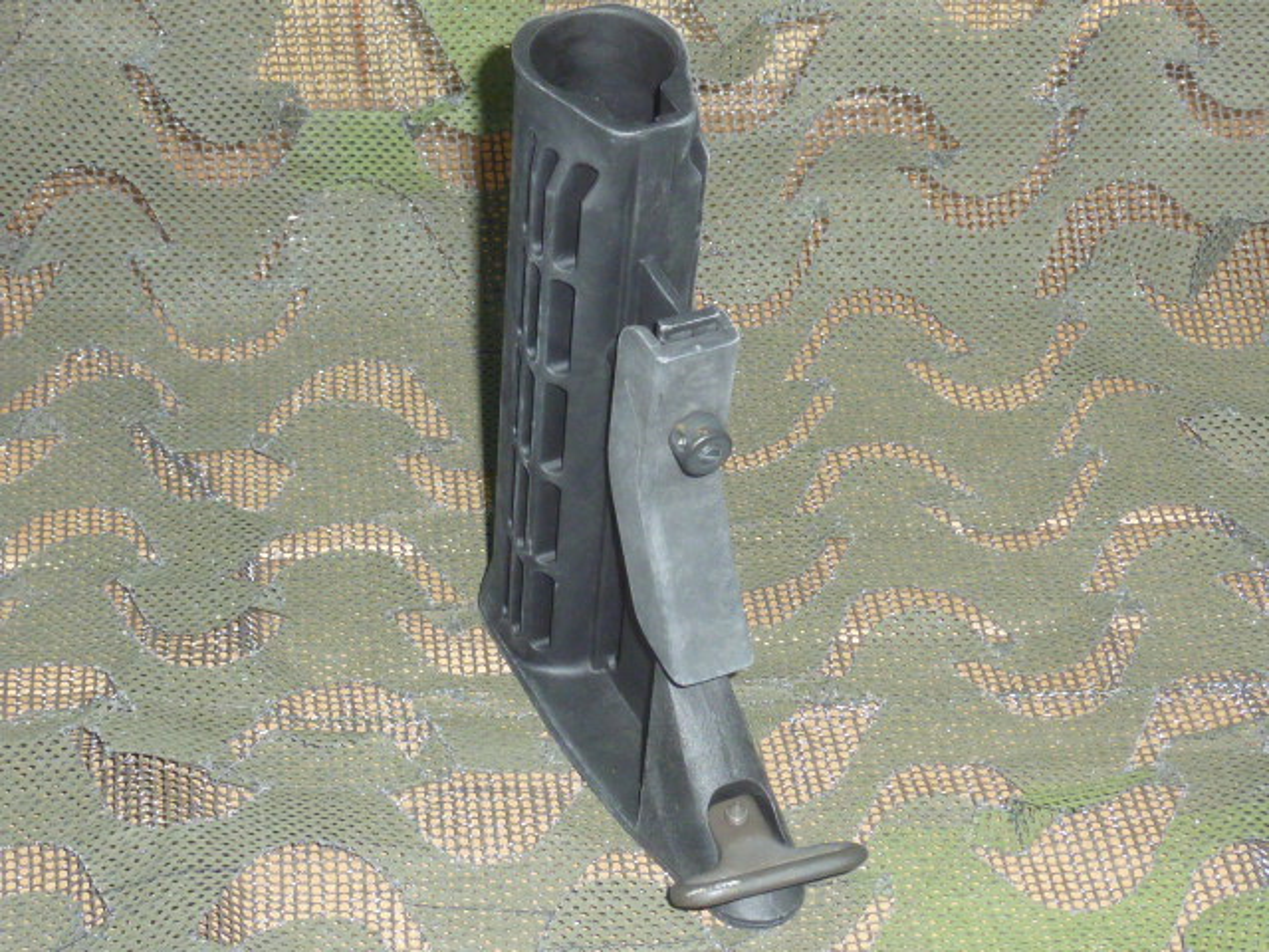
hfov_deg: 25.7
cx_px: 634
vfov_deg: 19.4
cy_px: 476
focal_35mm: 76
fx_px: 2786
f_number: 3.7
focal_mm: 6.9
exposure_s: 1/30
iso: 160
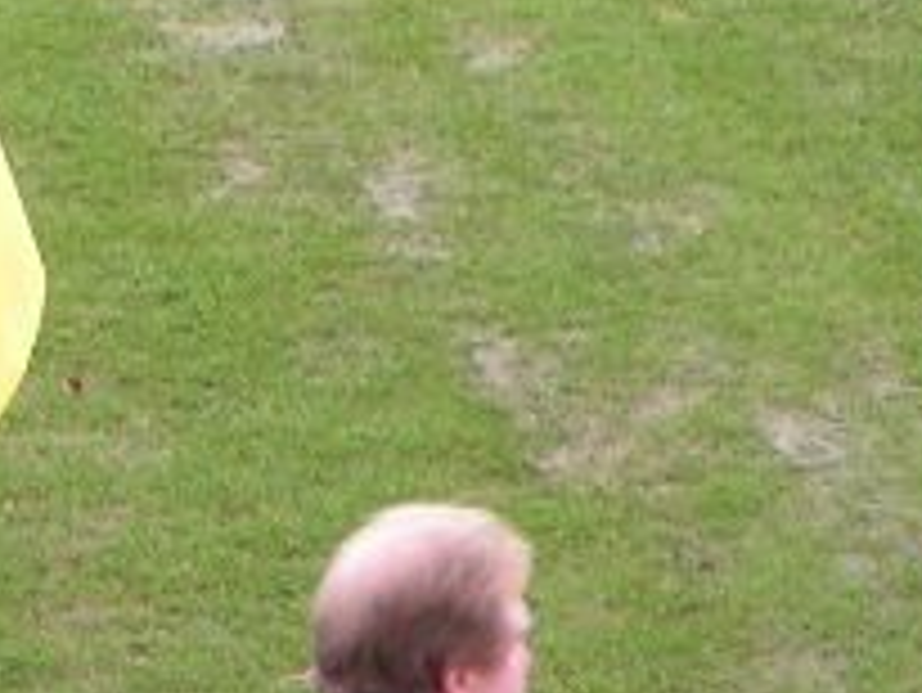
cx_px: 846
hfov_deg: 4.4
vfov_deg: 3.3
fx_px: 11860
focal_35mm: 445
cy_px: 1152
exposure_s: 1/125
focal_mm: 17.4
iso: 125
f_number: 3.5
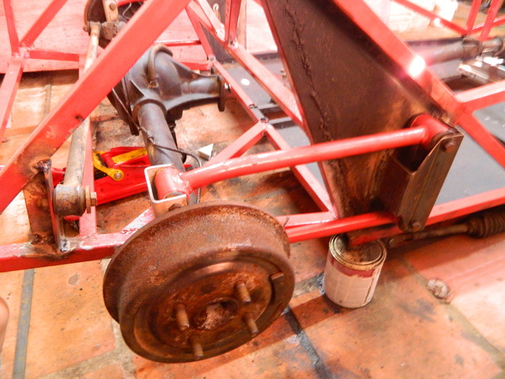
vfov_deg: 54.9
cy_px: 190
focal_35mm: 25
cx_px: 252
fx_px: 365
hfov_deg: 69.4
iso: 400
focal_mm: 4.5
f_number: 3.1
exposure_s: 1/1.6
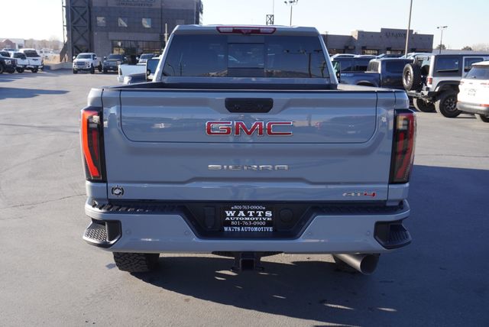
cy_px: 164
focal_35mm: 36
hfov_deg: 53.1
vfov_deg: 36.9
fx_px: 489
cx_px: 244
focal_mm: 24
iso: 100
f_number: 6.3
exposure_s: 1/100
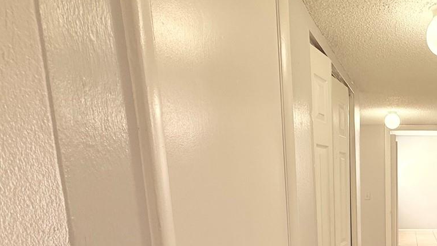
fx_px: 371
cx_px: 419
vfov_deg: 34.0
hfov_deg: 51.3
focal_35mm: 32
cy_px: 237
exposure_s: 1/120
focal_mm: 2.22
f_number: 2.2
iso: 200
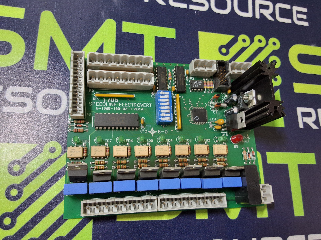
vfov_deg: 49.7
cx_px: 160
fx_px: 260
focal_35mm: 28
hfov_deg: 63.4
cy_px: 120
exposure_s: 1/40
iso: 125
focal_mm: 2.91
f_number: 1.9
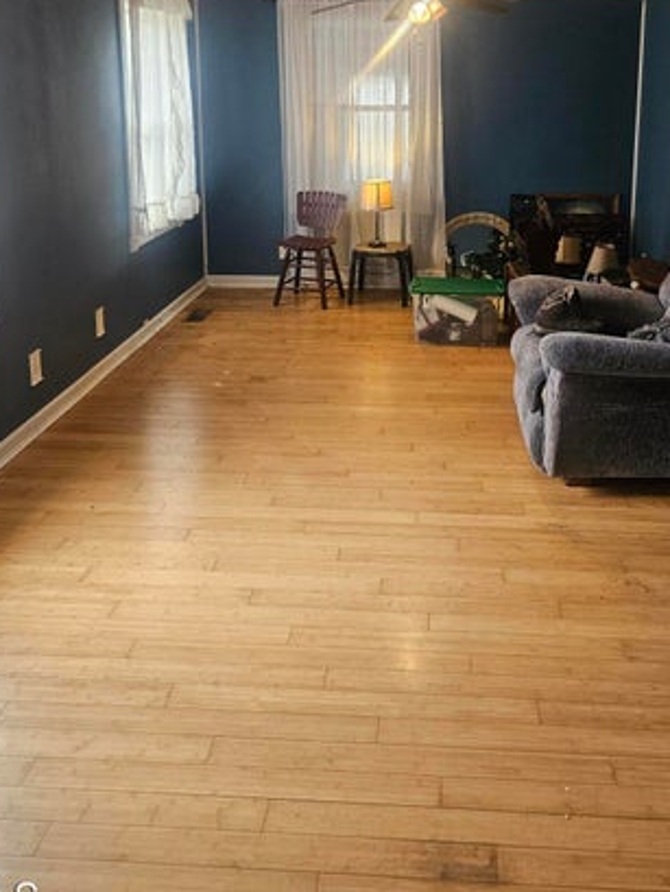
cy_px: 264
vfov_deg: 50.0
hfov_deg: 39.6
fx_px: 929
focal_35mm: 36
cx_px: 391
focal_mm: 5.4
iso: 250
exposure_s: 1/120
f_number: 1.8
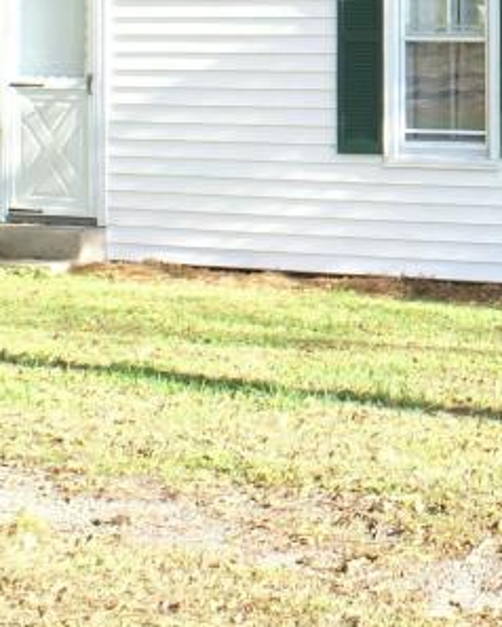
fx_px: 1818
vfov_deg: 18.3
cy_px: -176
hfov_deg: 14.6
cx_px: 755
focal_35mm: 98
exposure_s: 1/80
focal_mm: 18
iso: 100
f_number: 5.6
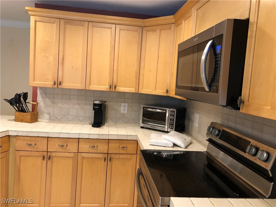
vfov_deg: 49.7
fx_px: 223
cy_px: 104
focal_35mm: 28
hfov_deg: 63.4
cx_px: 138
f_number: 1.8
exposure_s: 1/15
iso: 64
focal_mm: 4
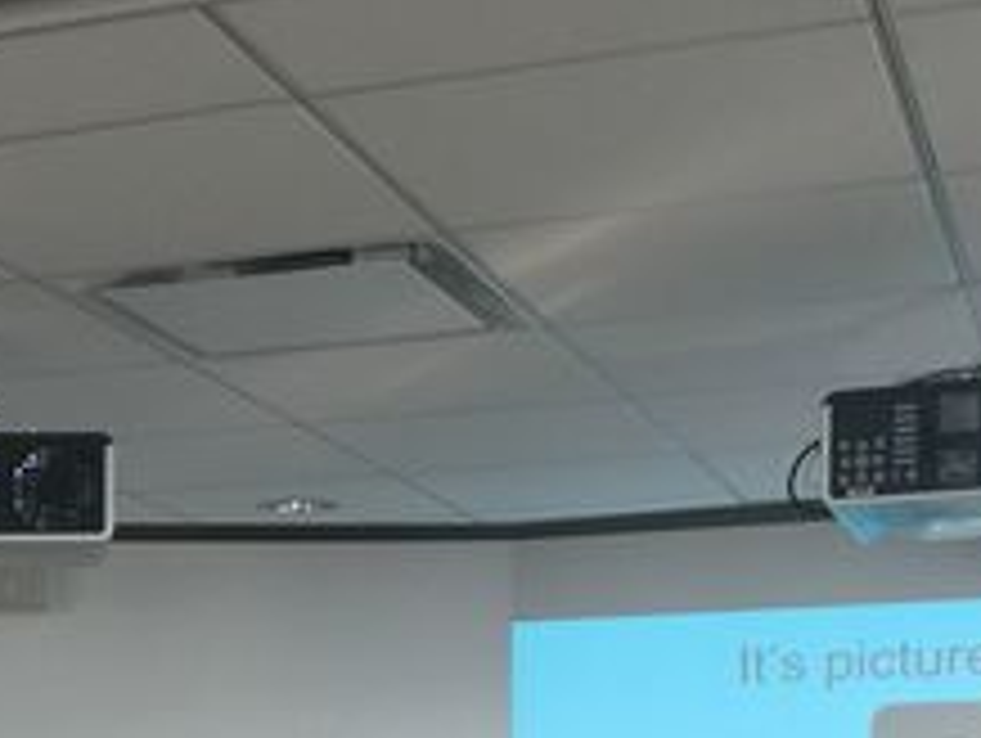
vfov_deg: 16.3
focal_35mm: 85
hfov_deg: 22.3
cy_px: 999
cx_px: 40
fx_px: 2412
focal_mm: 4.15
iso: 32
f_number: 2.2
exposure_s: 1/15
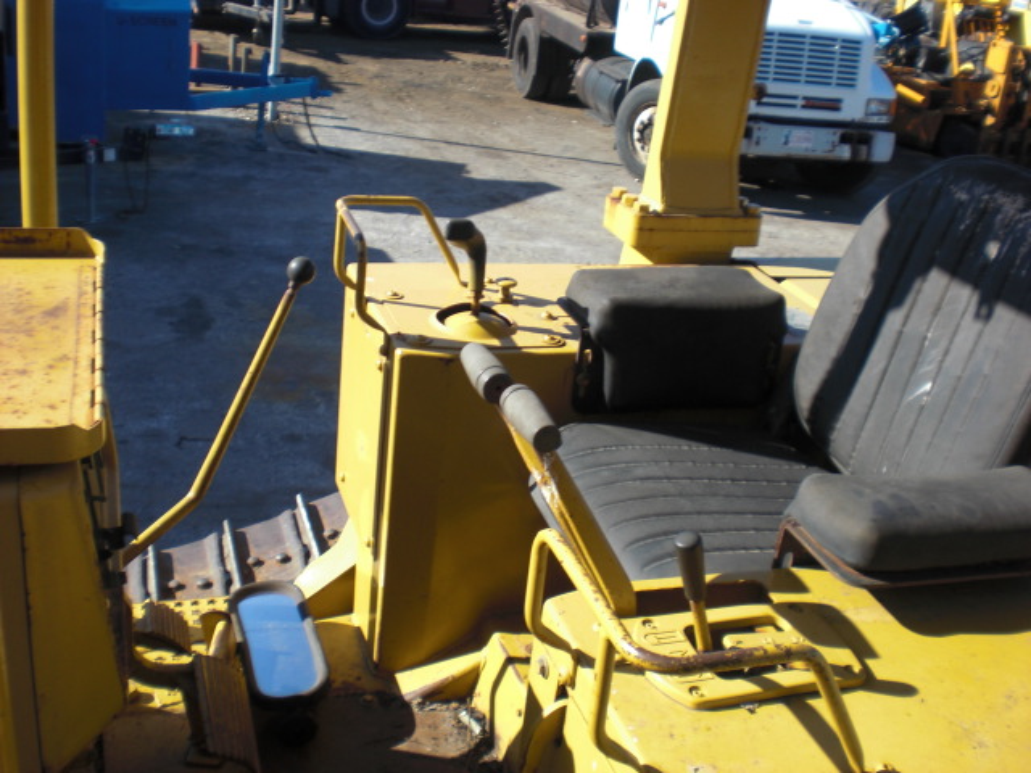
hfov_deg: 49.0
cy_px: 386
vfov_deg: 37.7
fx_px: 1132
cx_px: 516
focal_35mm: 38
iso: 64
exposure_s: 1/400
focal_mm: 6.3
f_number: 3.1
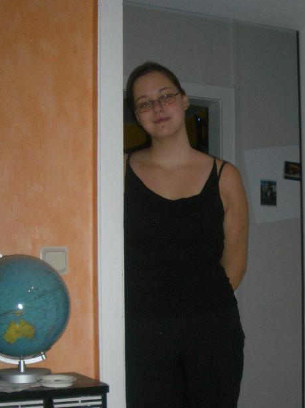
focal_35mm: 58
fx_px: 682
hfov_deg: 25.1
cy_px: 276
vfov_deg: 32.9
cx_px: 202
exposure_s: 1/60
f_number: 2.6
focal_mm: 5.8
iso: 100
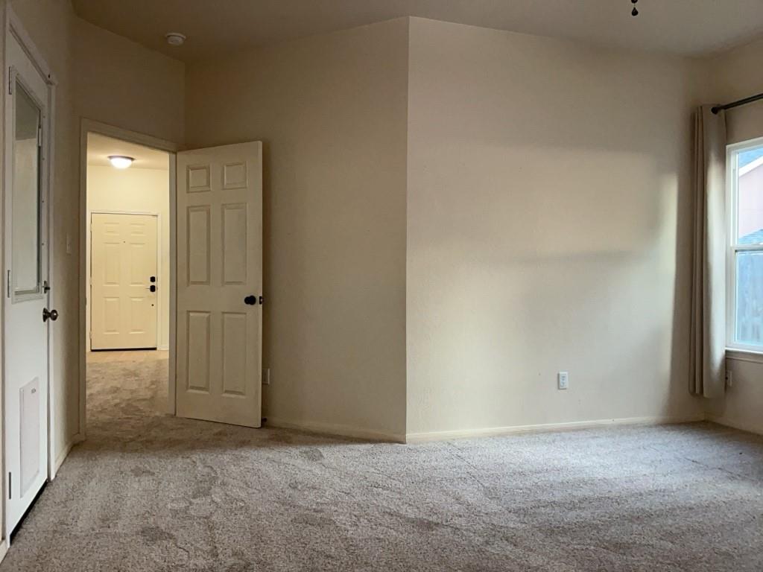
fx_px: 595
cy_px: 286
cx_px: 382
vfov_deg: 51.4
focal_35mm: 27
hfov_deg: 65.3
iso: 125
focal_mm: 3
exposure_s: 1/60
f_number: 1.8
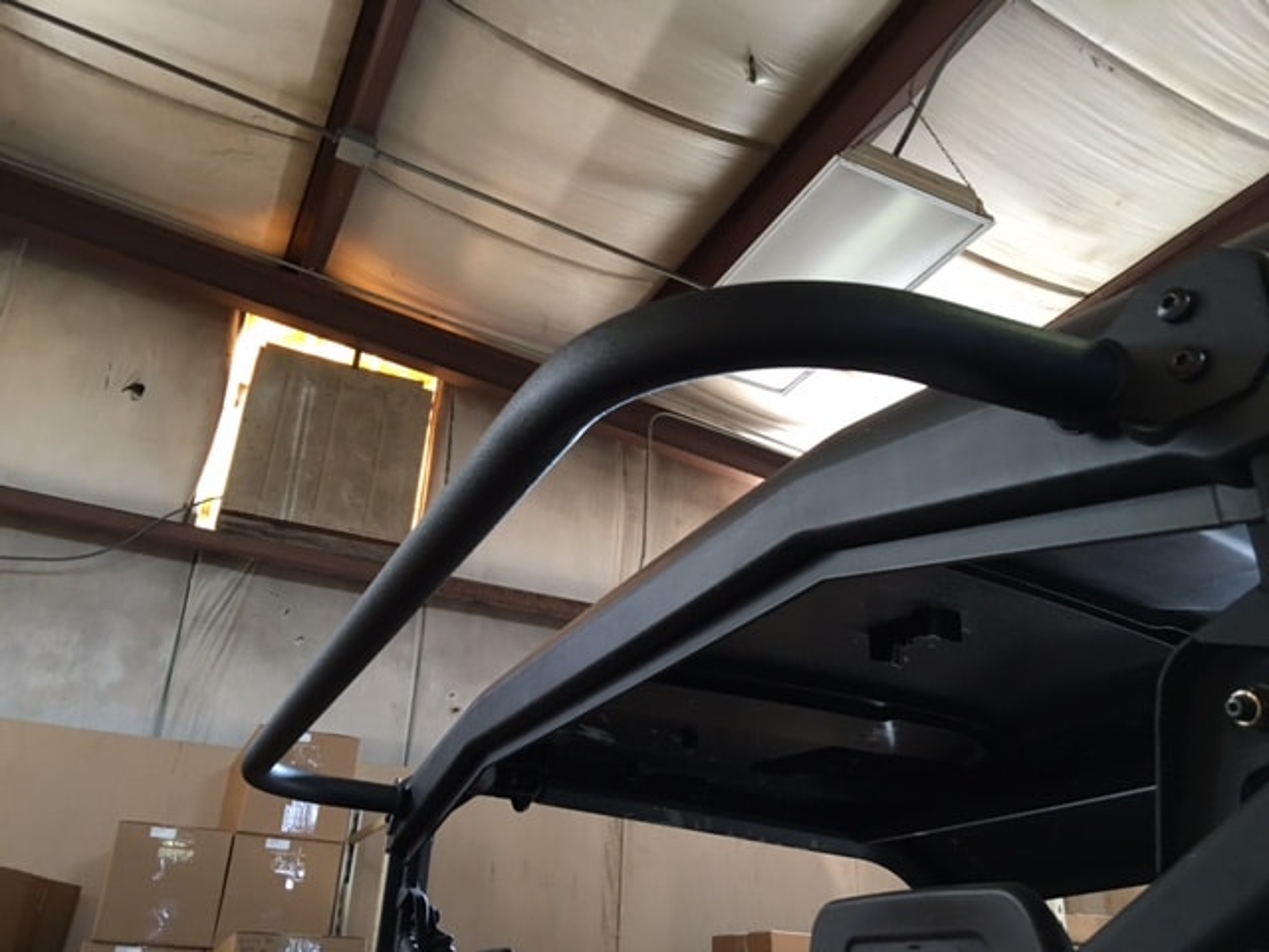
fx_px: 1063
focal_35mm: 29
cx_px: 634
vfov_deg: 48.2
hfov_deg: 61.7
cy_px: 476
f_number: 2.2
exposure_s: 1/15
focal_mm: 4.15
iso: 64
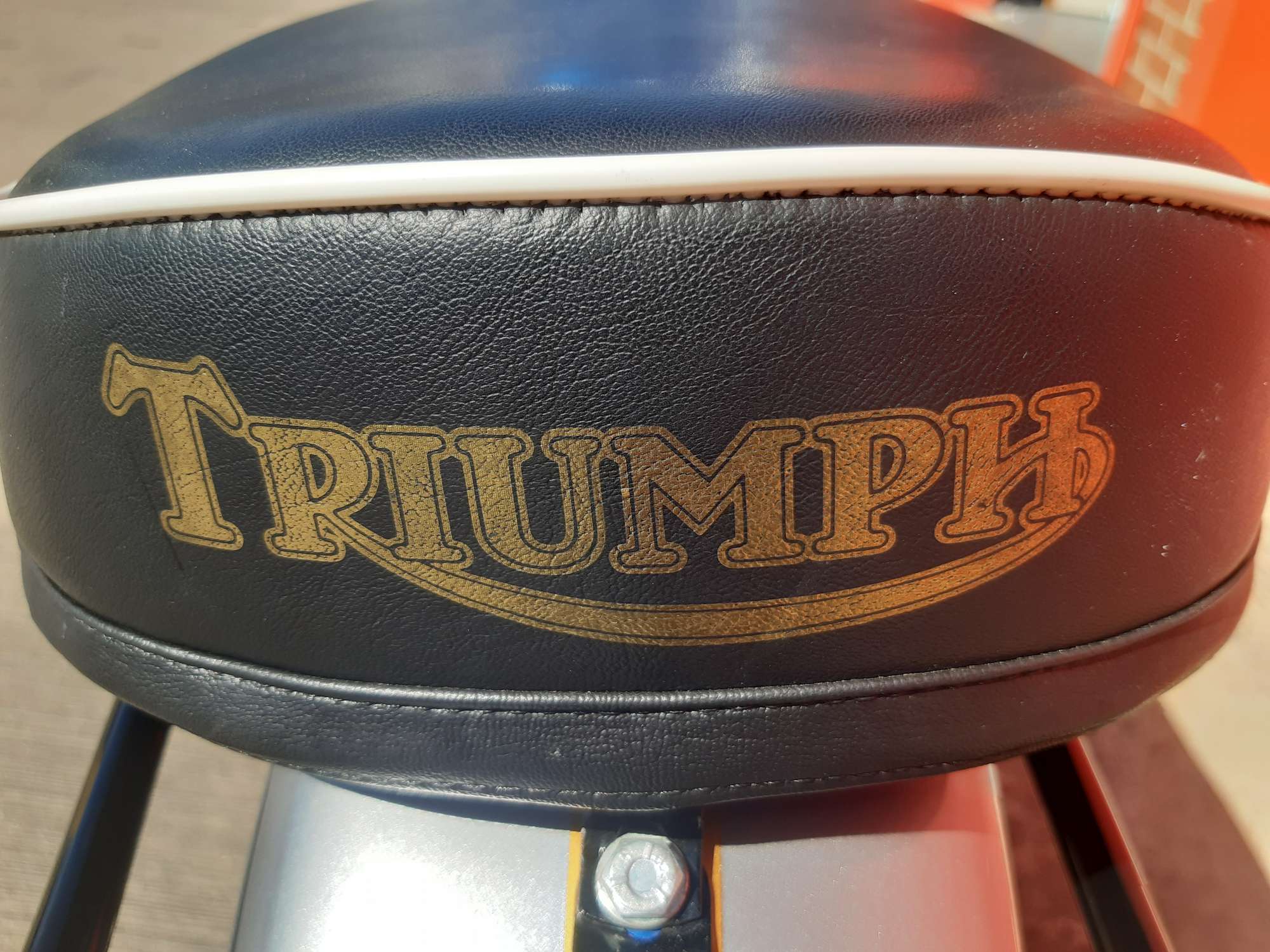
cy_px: 476
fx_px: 954
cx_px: 635
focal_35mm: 26
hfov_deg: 67.3
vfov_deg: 53.1
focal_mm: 3.92
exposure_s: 1/671
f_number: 1.7
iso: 40
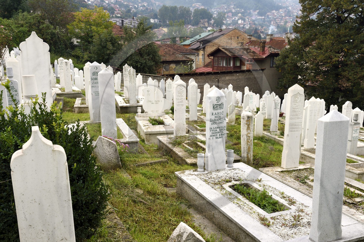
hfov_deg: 53.2
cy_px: 121
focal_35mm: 36
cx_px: 182
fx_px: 364
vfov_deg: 36.8
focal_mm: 36
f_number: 16
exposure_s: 1/160
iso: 800
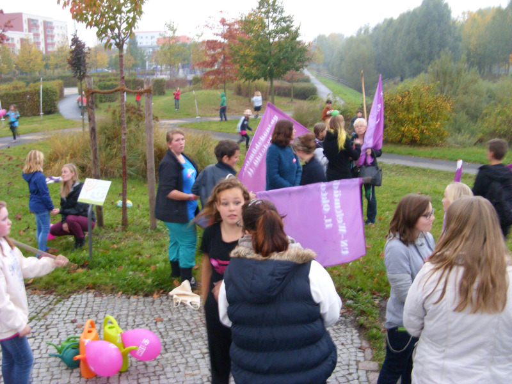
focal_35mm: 38
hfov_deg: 49.0
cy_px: 192
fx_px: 562
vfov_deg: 37.7
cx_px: 256
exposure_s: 1/9
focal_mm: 6.3
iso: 300
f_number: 2.8
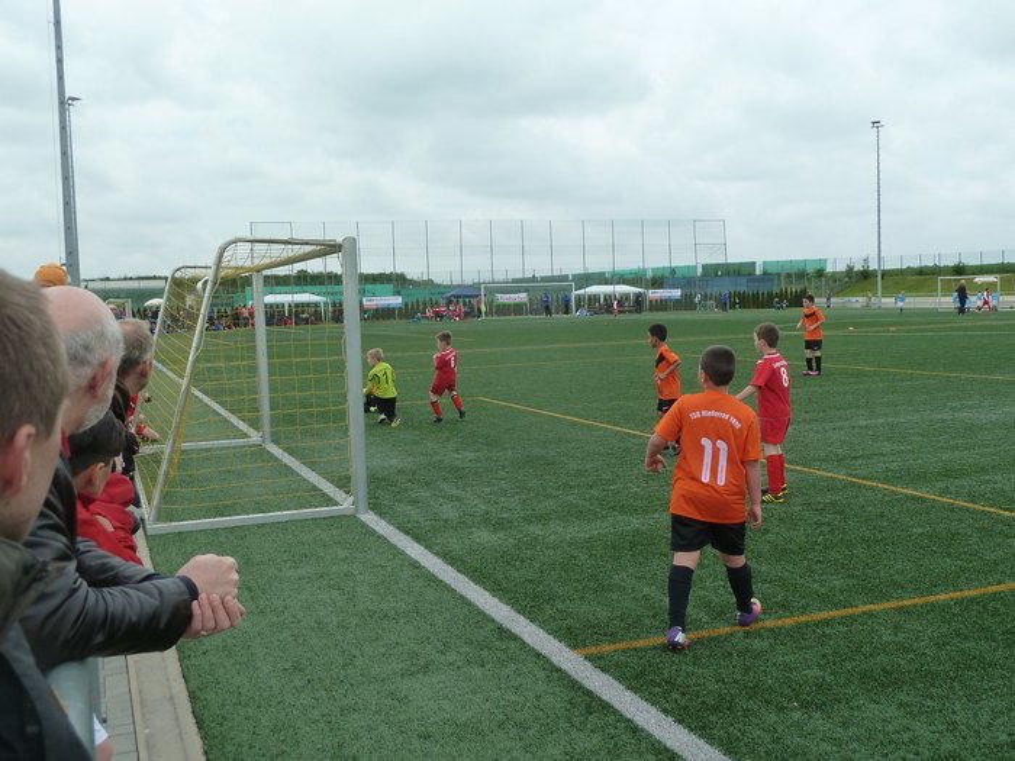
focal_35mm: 40
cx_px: 508
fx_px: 1173
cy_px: 380
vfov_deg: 36.0
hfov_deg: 46.8
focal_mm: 6.5
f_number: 4
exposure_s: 1/400
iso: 125
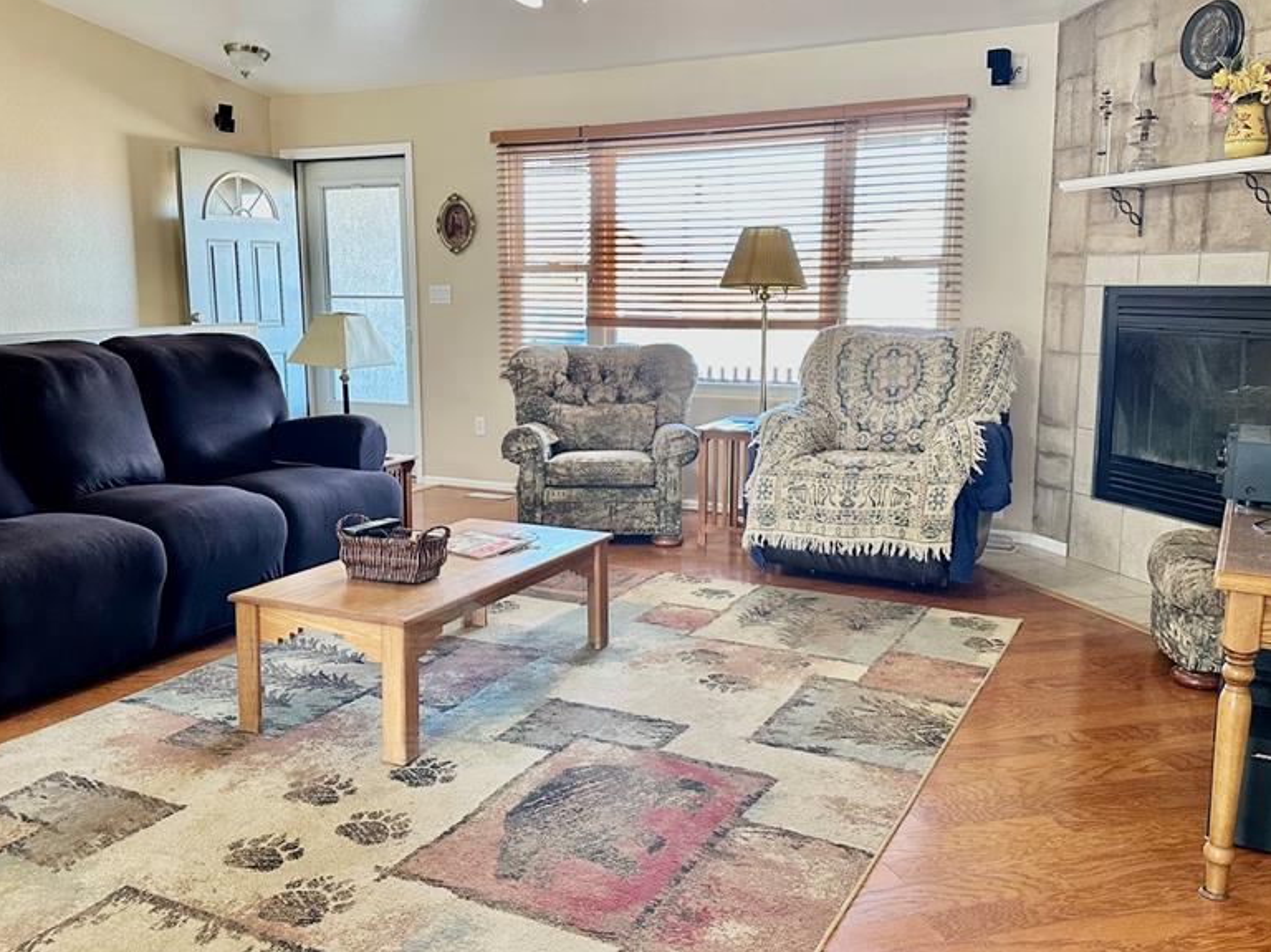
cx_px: 576
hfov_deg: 56.8
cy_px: 476
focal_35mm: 32
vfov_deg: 44.1
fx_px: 1174
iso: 160
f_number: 1.78
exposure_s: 1/60
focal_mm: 6.86
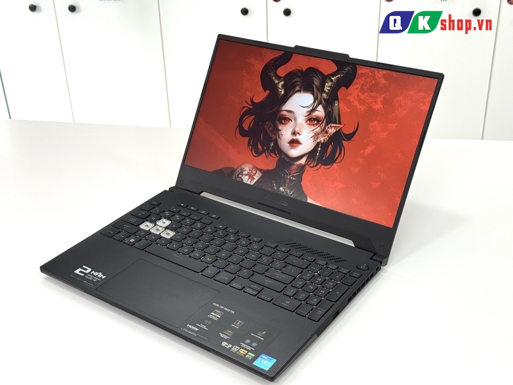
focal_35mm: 48
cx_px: 256
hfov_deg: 39.7
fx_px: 711
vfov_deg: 30.3
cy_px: 192
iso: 80
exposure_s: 1/100
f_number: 1.78
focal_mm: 6.76
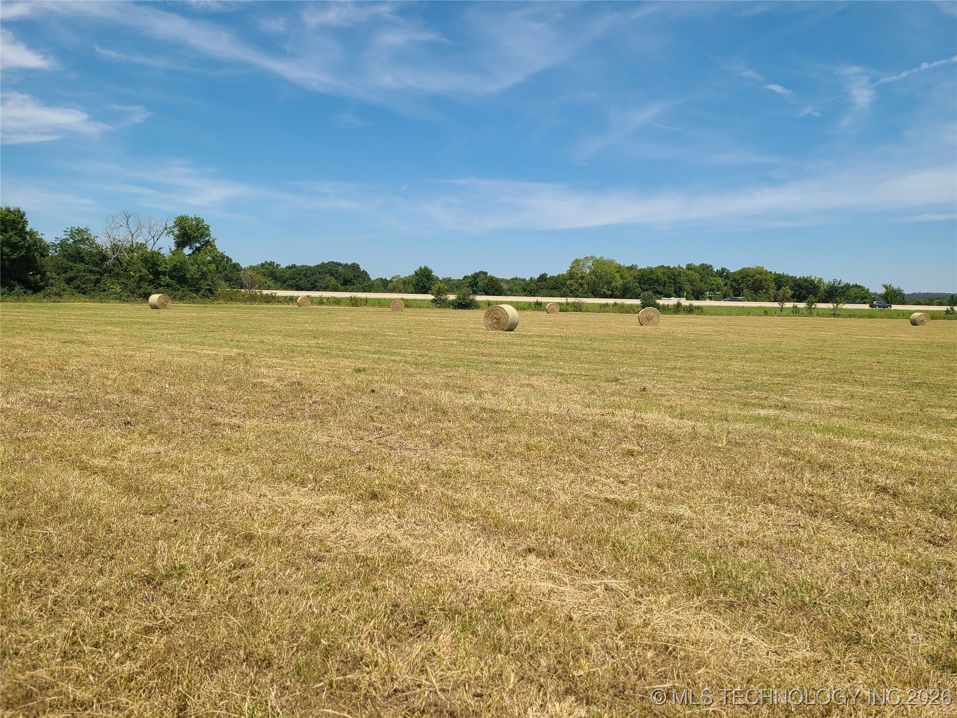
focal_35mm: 26
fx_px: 719
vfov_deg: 53.1
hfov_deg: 67.3
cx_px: 478
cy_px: 359
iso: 40
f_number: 1.8
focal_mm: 5.4
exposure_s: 1/2708
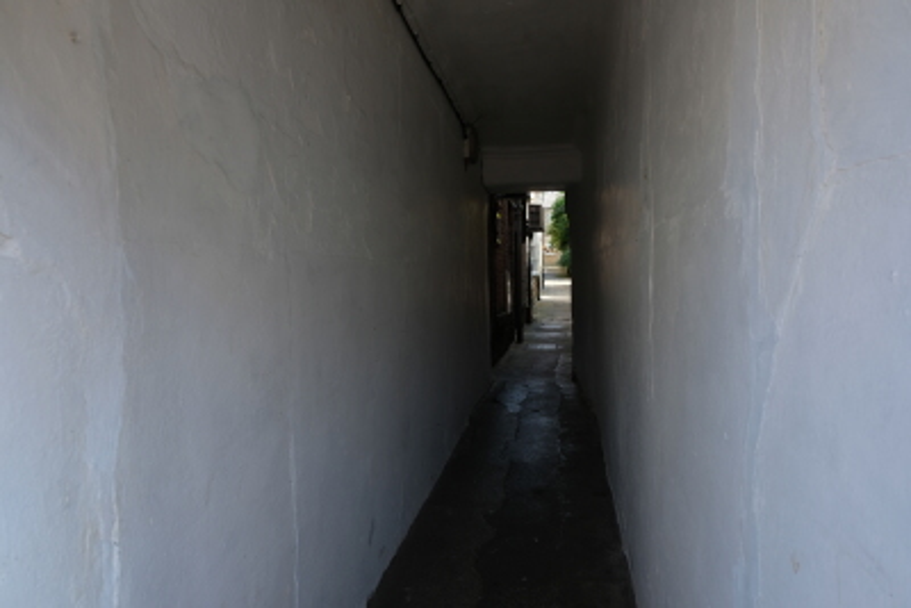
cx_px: 456
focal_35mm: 24
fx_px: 608
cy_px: 304
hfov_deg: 73.7
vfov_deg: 53.2
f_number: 5
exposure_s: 1/125
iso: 200
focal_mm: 16
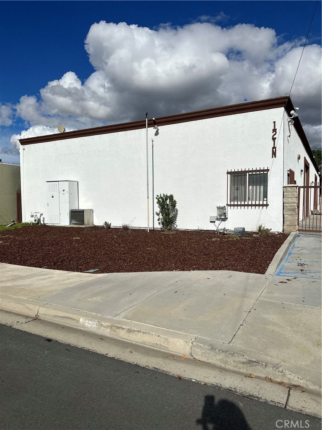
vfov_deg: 71.6
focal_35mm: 24
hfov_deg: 56.8
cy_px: 215
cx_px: 161
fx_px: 298
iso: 80
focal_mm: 6.86
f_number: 1.78
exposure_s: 1/18519
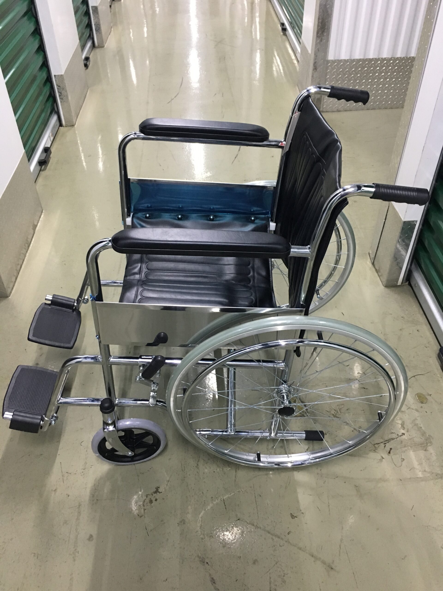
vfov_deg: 61.7
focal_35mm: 29
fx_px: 495
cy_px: 296
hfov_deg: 48.2
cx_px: 222
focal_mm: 4.15
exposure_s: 1/24
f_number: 2.2
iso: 200
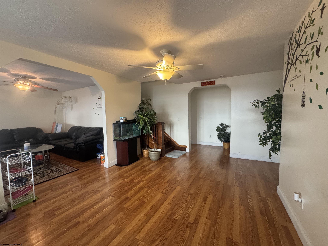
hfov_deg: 102.1
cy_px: 123
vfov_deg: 85.7
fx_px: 133
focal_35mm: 14
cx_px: 164
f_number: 2.2
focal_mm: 2.22
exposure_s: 1/60
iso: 400
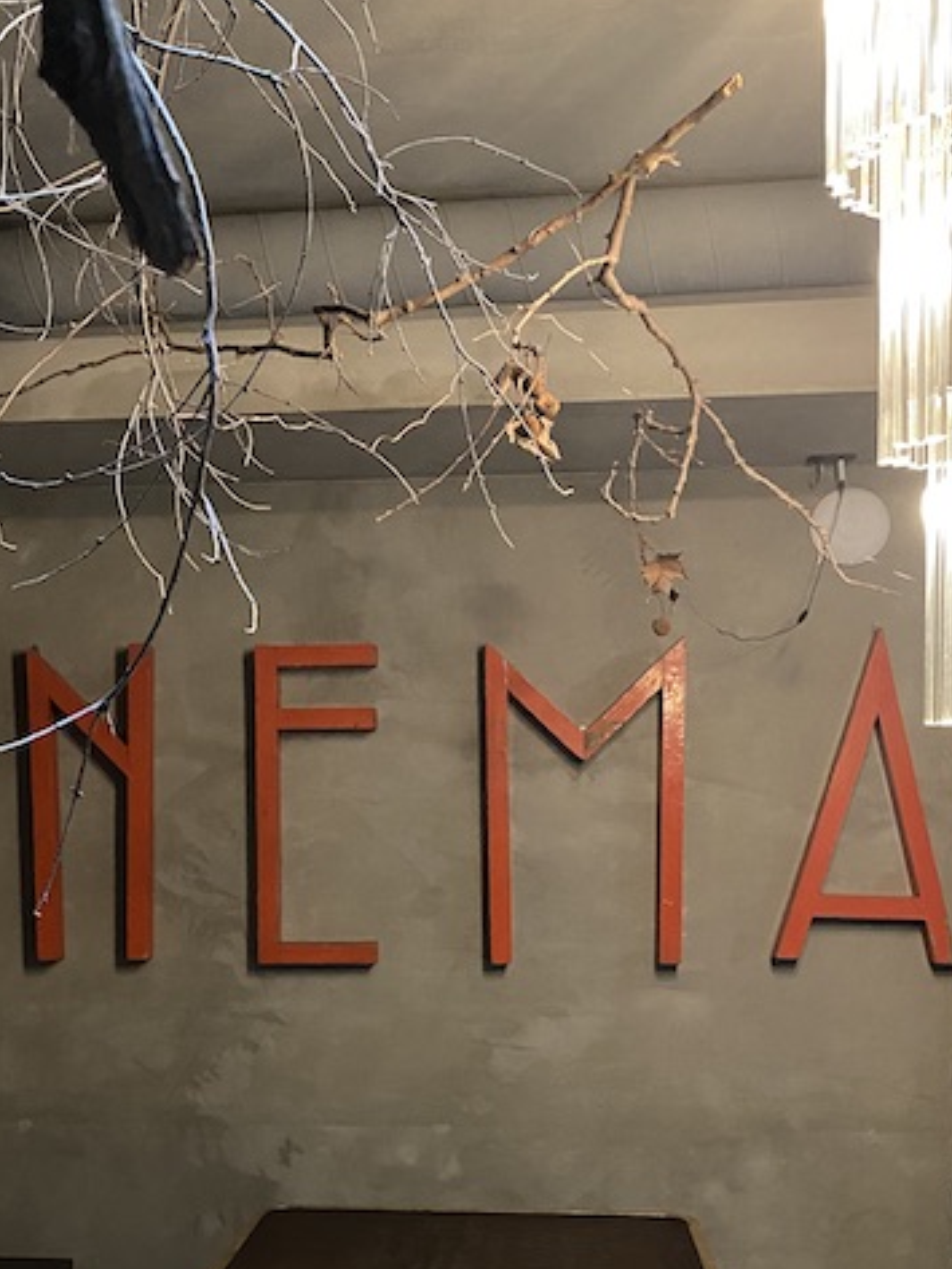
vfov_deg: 41.9
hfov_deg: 32.7
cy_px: 915
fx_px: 1613
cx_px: 346
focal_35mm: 44
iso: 800
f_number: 1.8
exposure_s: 1/25
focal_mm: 4.25
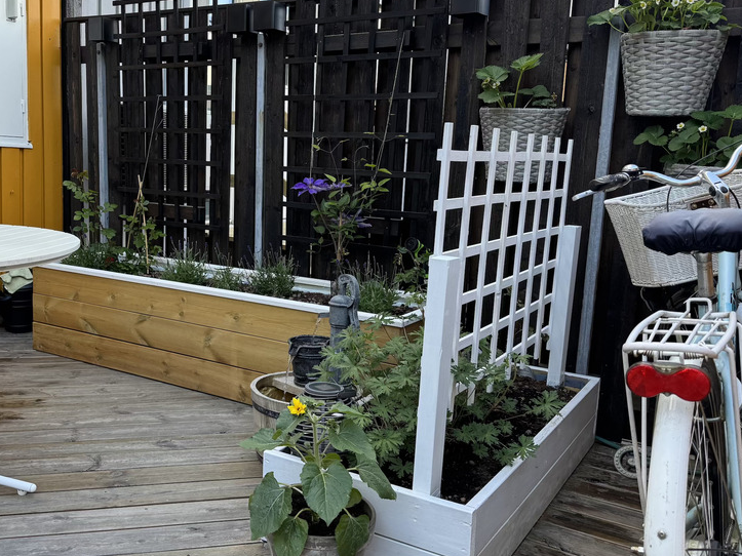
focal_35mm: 34
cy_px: 264
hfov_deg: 53.0
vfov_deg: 41.8
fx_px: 729
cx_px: 252
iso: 64
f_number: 1.78
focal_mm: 6.76
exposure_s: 1/166
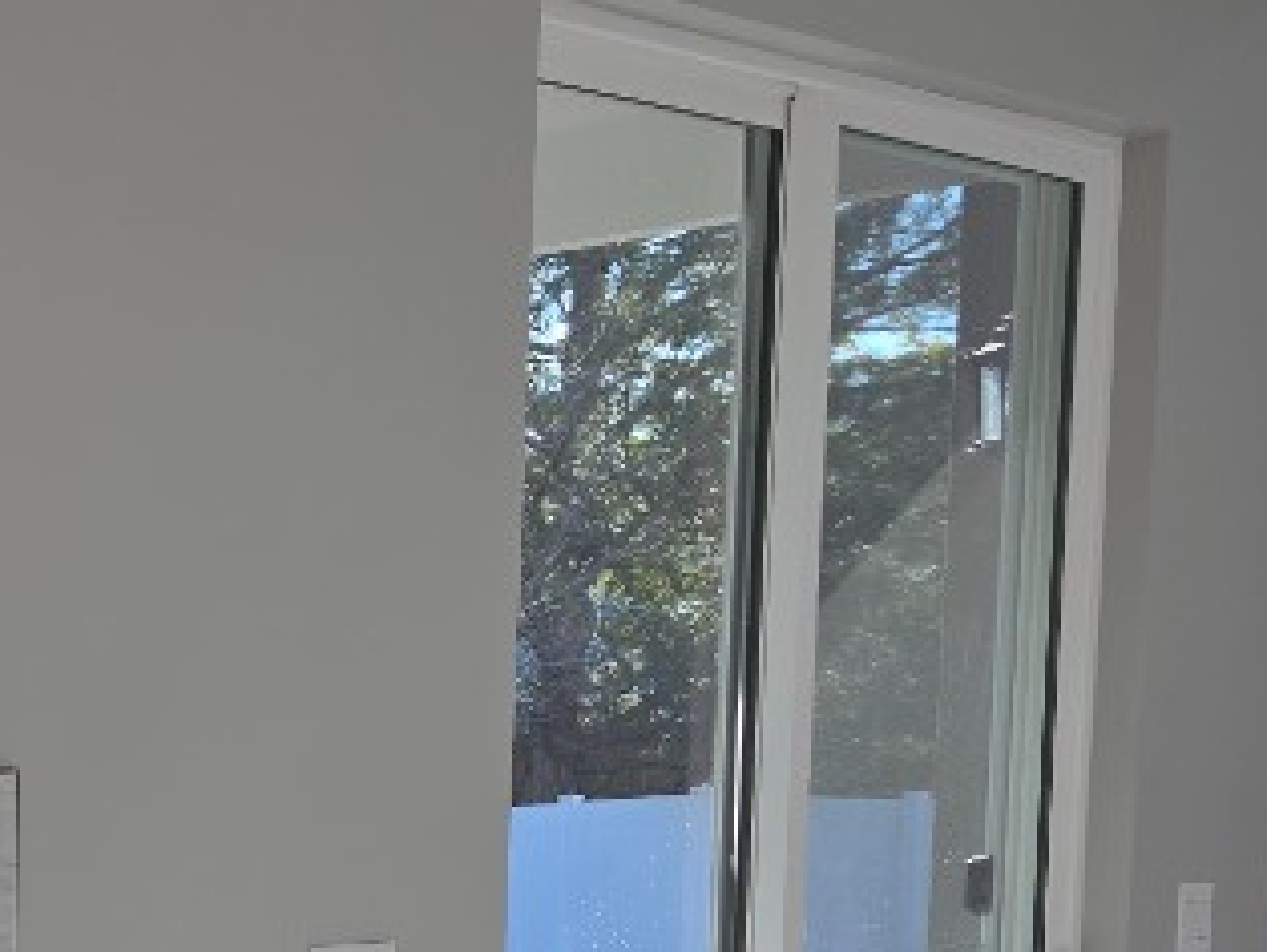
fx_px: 2747
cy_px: 1081
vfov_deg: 18.8
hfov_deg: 21.2
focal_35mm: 75
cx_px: -722
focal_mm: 6.3
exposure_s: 1/167
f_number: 1.7
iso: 12
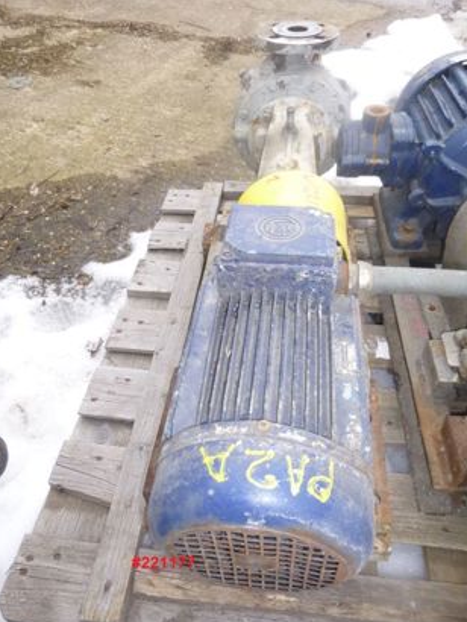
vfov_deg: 67.3
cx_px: 227
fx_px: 467
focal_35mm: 26
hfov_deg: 53.1
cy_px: 321
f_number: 3.1
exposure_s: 1/160
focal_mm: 4.5
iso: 100
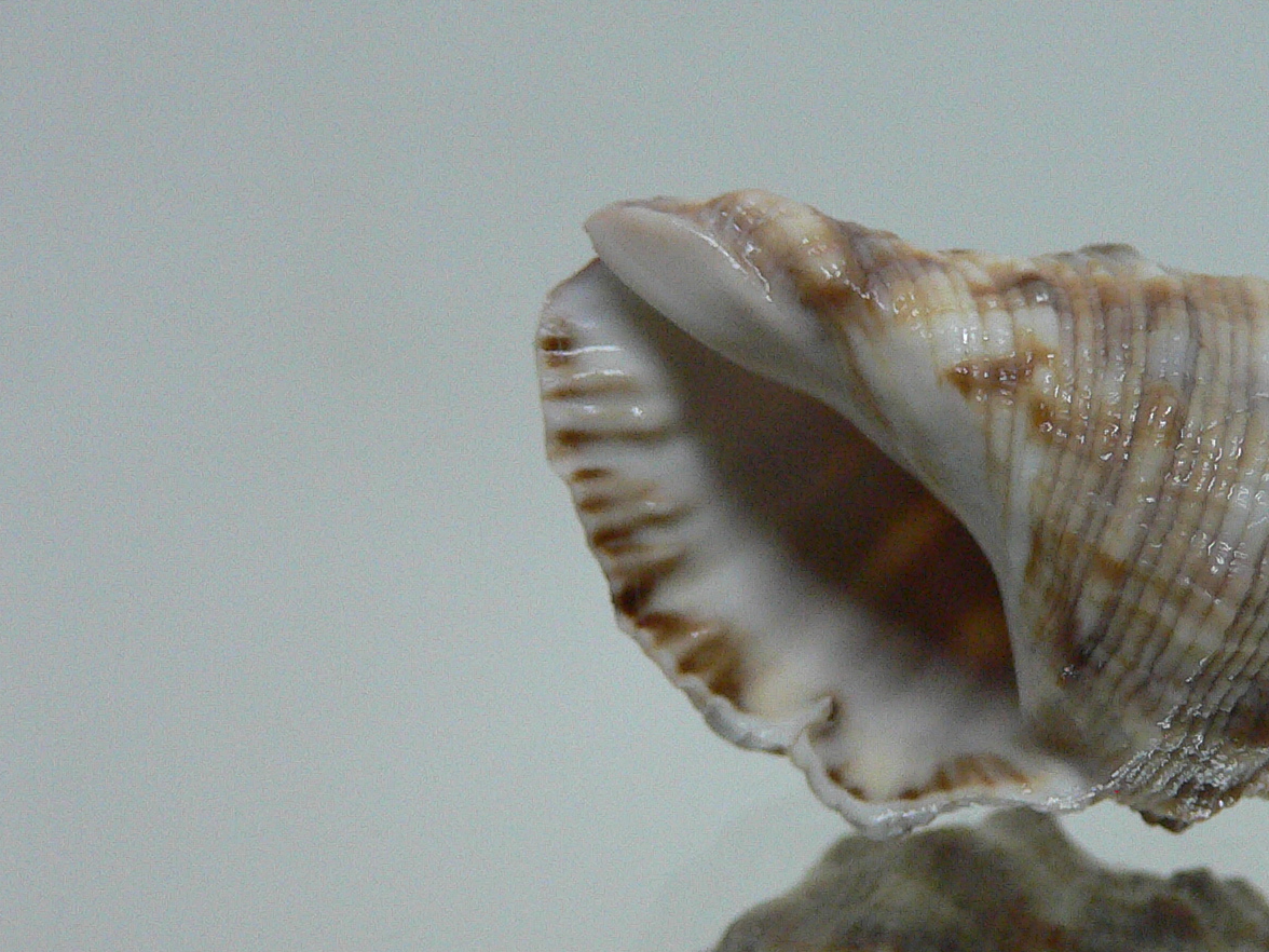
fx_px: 2200
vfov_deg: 24.3
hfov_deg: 31.4
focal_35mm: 60
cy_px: 630
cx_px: 995
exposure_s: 1/60
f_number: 2.8
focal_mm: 4.6
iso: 200
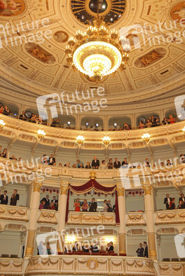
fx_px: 300
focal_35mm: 39
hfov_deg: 34.3
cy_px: 138
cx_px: 92
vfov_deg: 49.5
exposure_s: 1/15
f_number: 3.5
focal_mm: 26
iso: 500
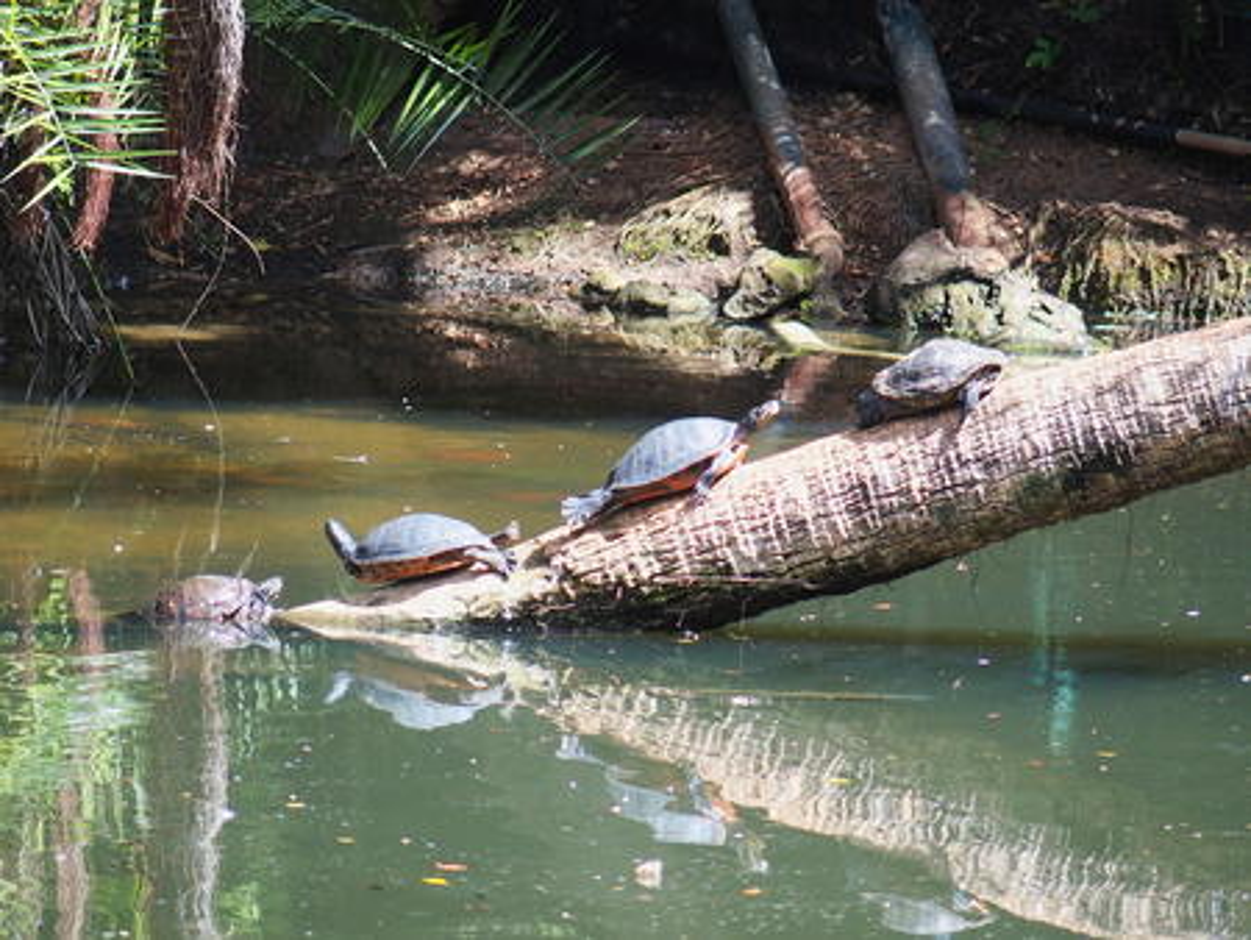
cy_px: 470
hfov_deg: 7.3
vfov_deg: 5.5
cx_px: 626
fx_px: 9763
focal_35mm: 270
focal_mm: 56.7
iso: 100
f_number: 2.8
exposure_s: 1/320
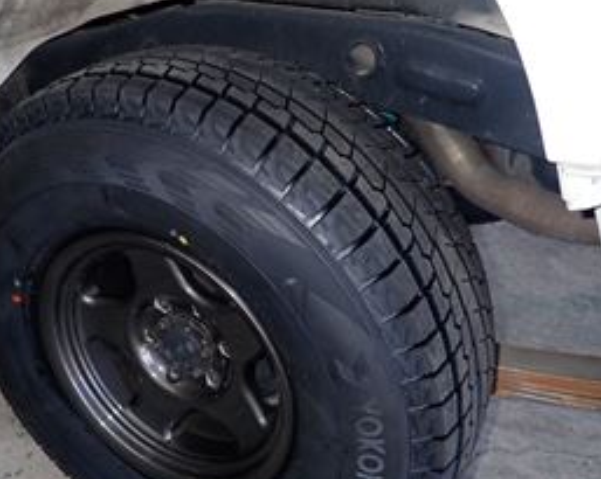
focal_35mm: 38
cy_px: 299
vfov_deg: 38.8
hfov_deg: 46.9
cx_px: 180
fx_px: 675
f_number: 5.6
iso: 250
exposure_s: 1/30
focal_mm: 4.5
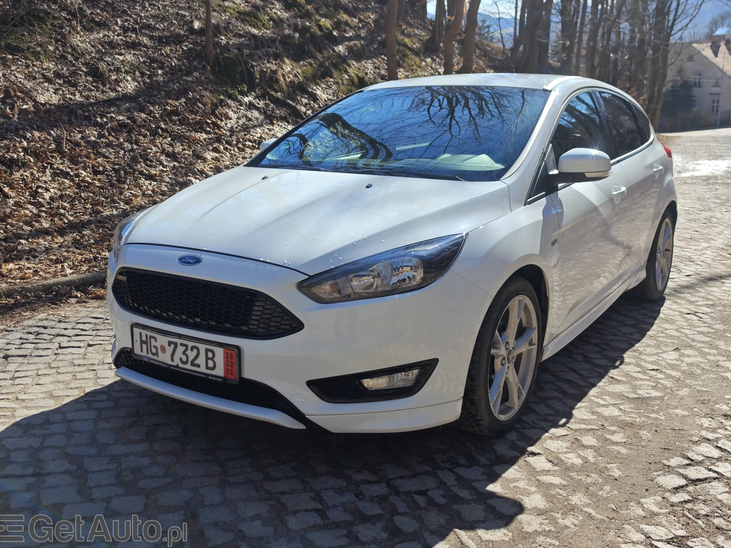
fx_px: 697
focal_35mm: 33
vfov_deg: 42.9
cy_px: 268
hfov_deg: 55.4
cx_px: 371
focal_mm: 8.72
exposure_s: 1/1282
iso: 50
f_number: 2
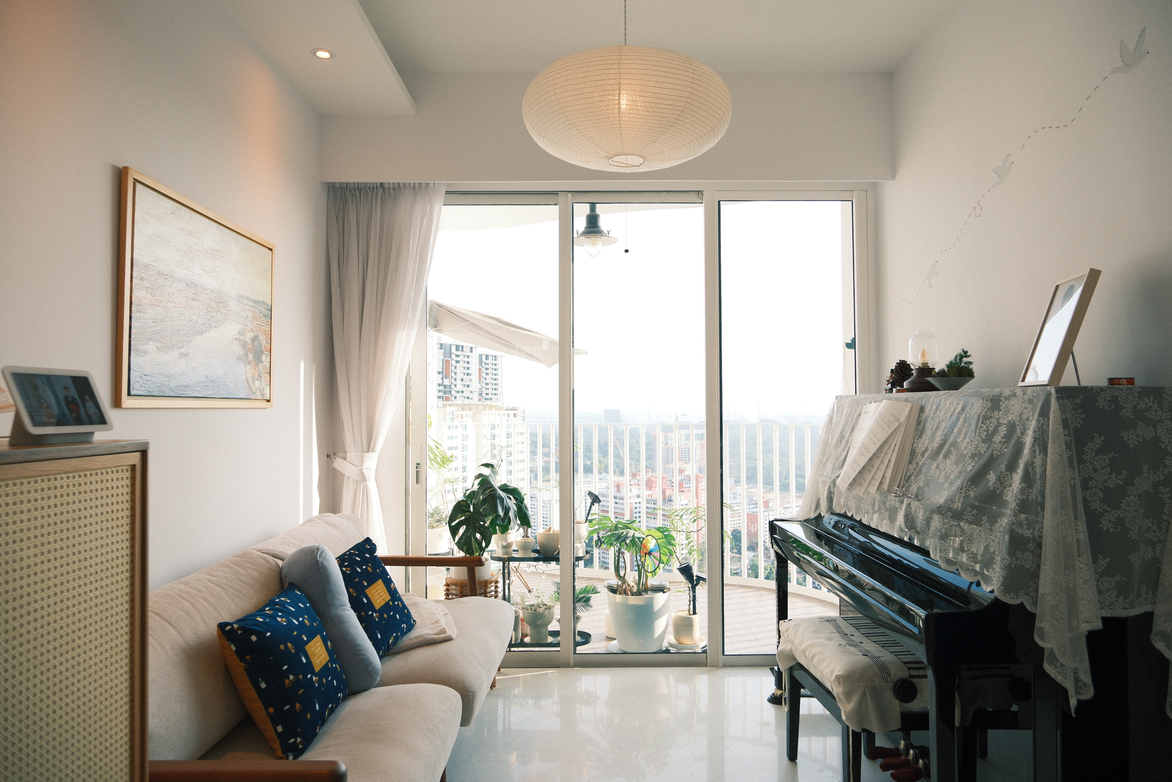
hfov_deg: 76.1
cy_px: 391
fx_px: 749
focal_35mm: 23
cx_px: 586
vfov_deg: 55.1
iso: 250
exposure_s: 1/125
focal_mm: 15
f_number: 4
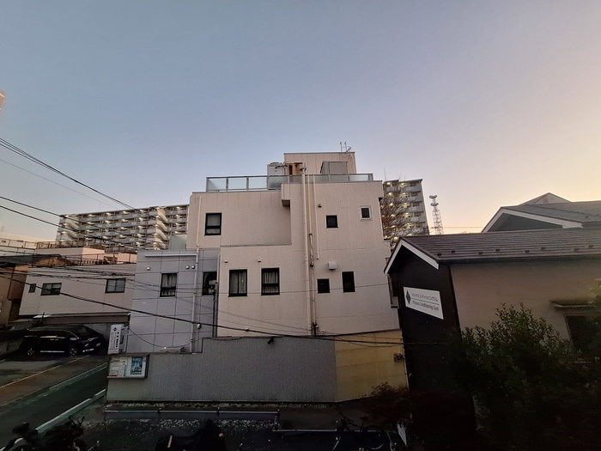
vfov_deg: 89.9
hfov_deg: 106.2
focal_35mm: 13
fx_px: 226
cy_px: 226
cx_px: 300
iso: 125
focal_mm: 1.74
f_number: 2.2
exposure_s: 1/50
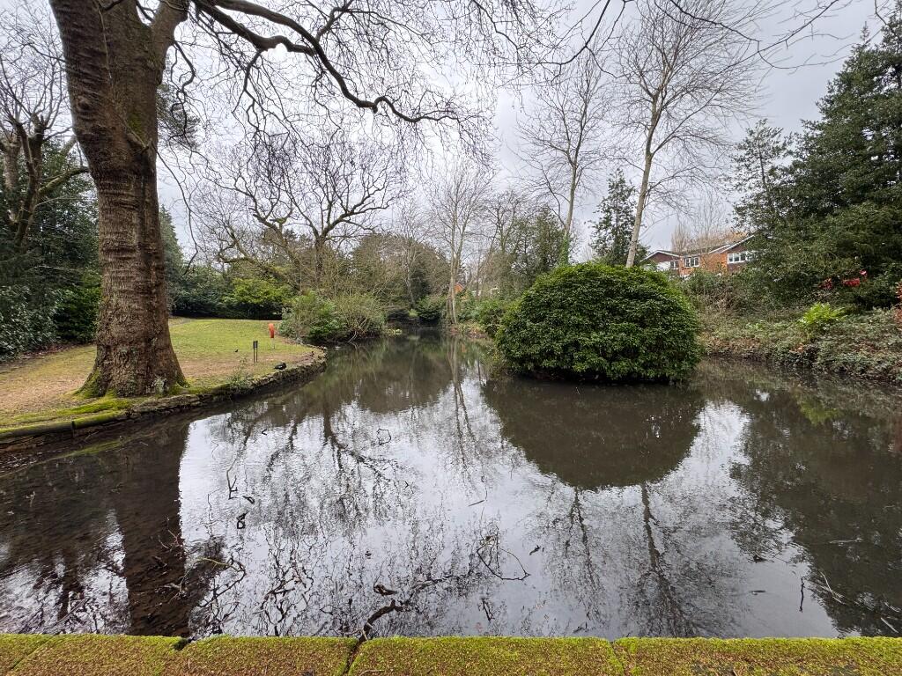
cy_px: 338
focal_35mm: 14
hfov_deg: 102.1
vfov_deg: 85.7
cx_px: 451
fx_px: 365
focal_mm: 2.22
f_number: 2.2
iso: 40
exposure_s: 1/99
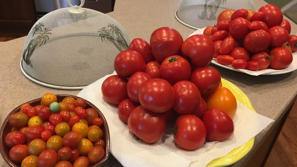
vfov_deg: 36.7
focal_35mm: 32
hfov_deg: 61.0
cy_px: 87
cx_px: 147
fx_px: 252
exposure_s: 1/30
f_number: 2.2
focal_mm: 4.15
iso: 80
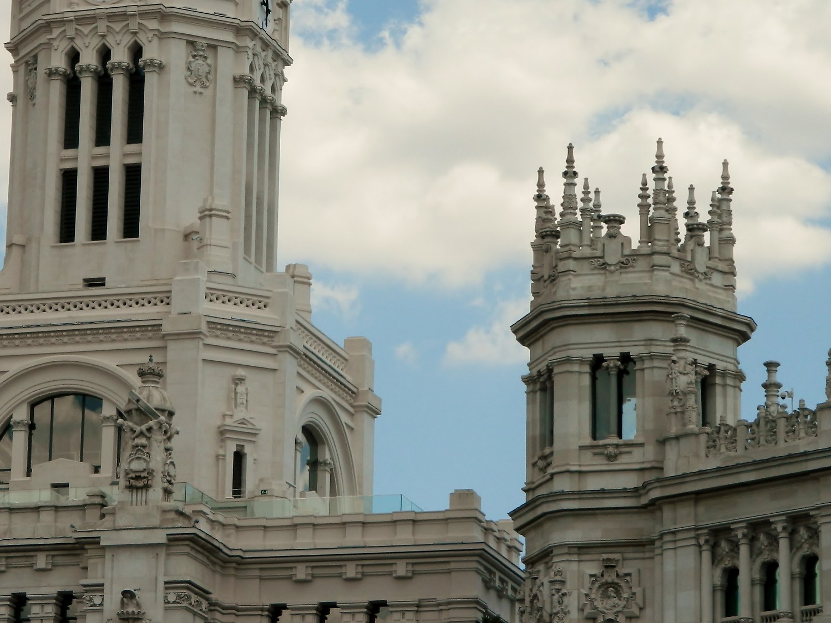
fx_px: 3962
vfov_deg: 9.0
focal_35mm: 165
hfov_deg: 11.9
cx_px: 178
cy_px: 146
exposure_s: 1/800
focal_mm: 18.6
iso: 80
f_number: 4.5
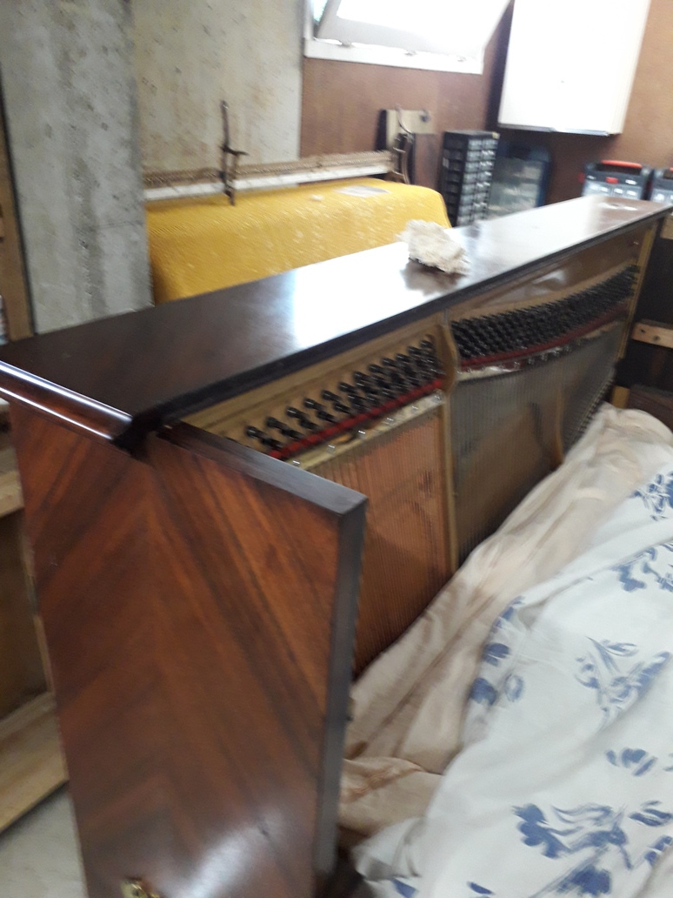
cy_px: 449
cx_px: 336
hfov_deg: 51.4
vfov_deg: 65.3
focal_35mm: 27
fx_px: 700
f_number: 1.9
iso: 250
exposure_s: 1/50
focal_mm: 3.6
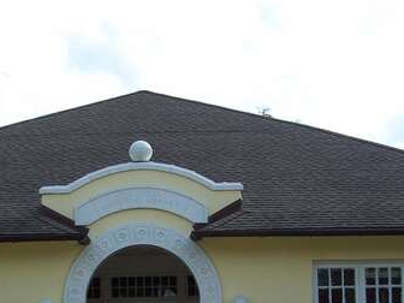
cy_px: 320
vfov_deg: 16.4
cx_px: 147
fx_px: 1027
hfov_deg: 22.2
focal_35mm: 88
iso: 64
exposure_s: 1/640
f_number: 2.8
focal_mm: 7.8
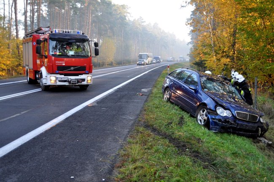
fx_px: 285
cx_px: 137
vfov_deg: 35.4
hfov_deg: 51.3
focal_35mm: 38
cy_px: 91
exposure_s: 1/160
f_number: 4
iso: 450
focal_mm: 25
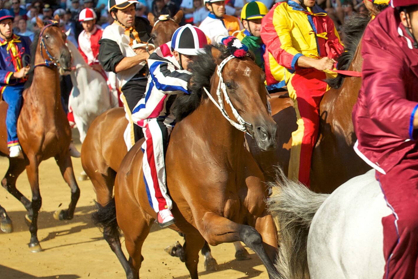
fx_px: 1683
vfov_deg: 9.5
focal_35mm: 145
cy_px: 134
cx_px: 350
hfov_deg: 14.1
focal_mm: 80
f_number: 5
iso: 200
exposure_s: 1/1250
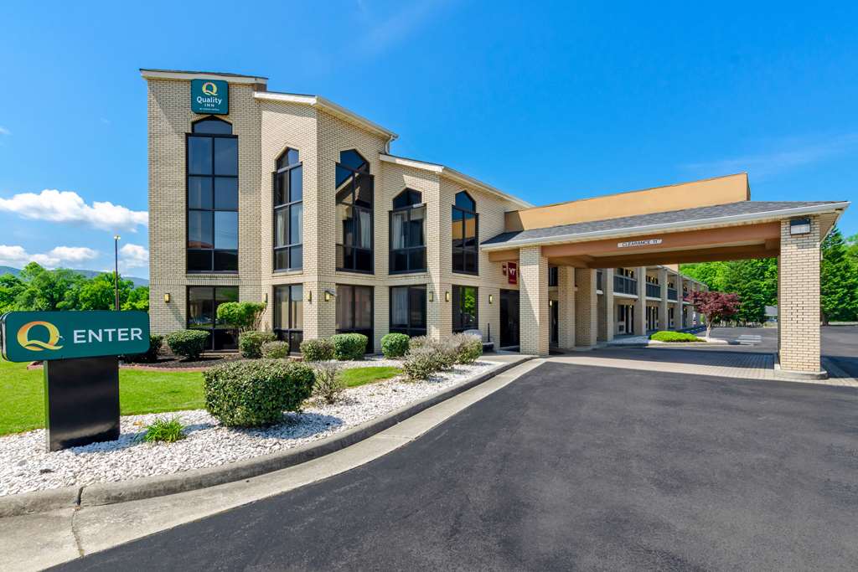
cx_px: 429
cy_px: 286
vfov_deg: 72.1
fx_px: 393
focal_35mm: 16
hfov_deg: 95.0
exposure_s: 1/30
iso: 200
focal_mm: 11
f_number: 11
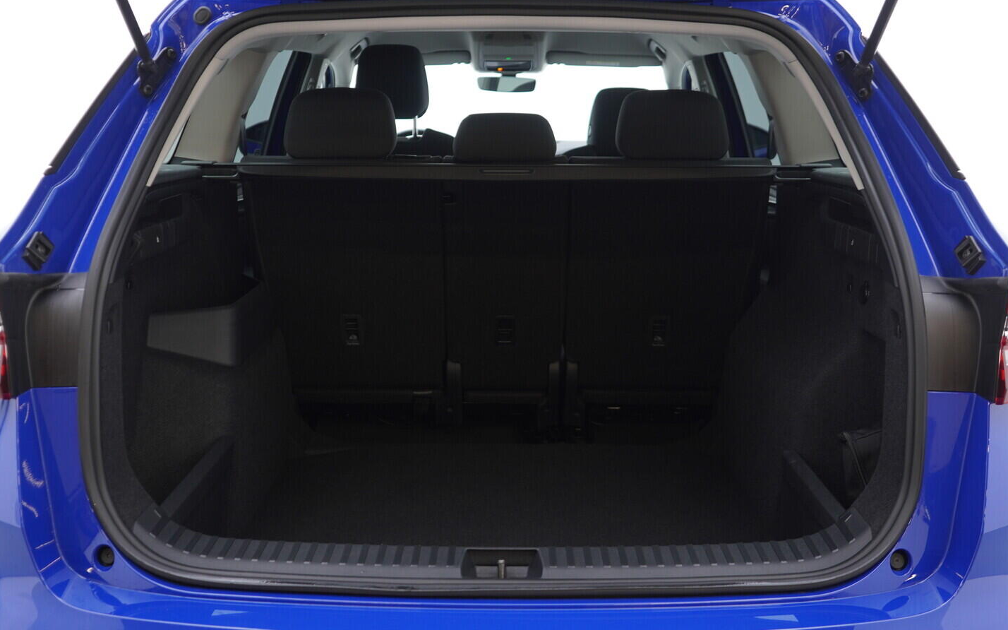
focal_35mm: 37
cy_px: 308
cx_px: 507
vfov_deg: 34.4
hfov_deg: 52.8
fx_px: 1016
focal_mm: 24
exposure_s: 1/40
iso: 160
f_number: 2.8
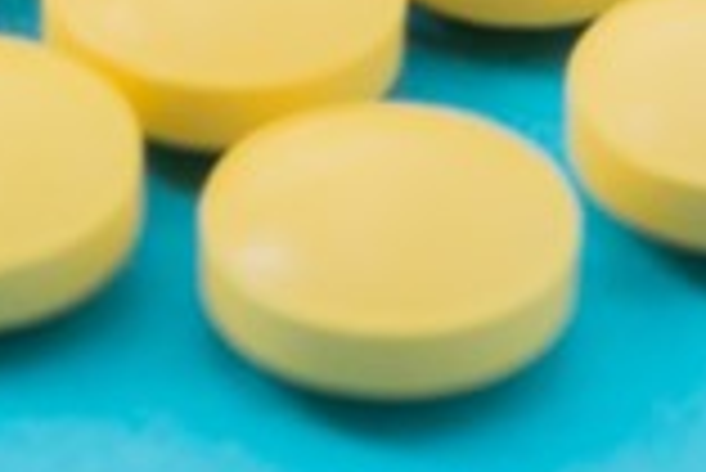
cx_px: 76
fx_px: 8990
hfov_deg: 4.5
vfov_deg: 3.0
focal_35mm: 458
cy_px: -973
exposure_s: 1/125
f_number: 20
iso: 125
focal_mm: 60
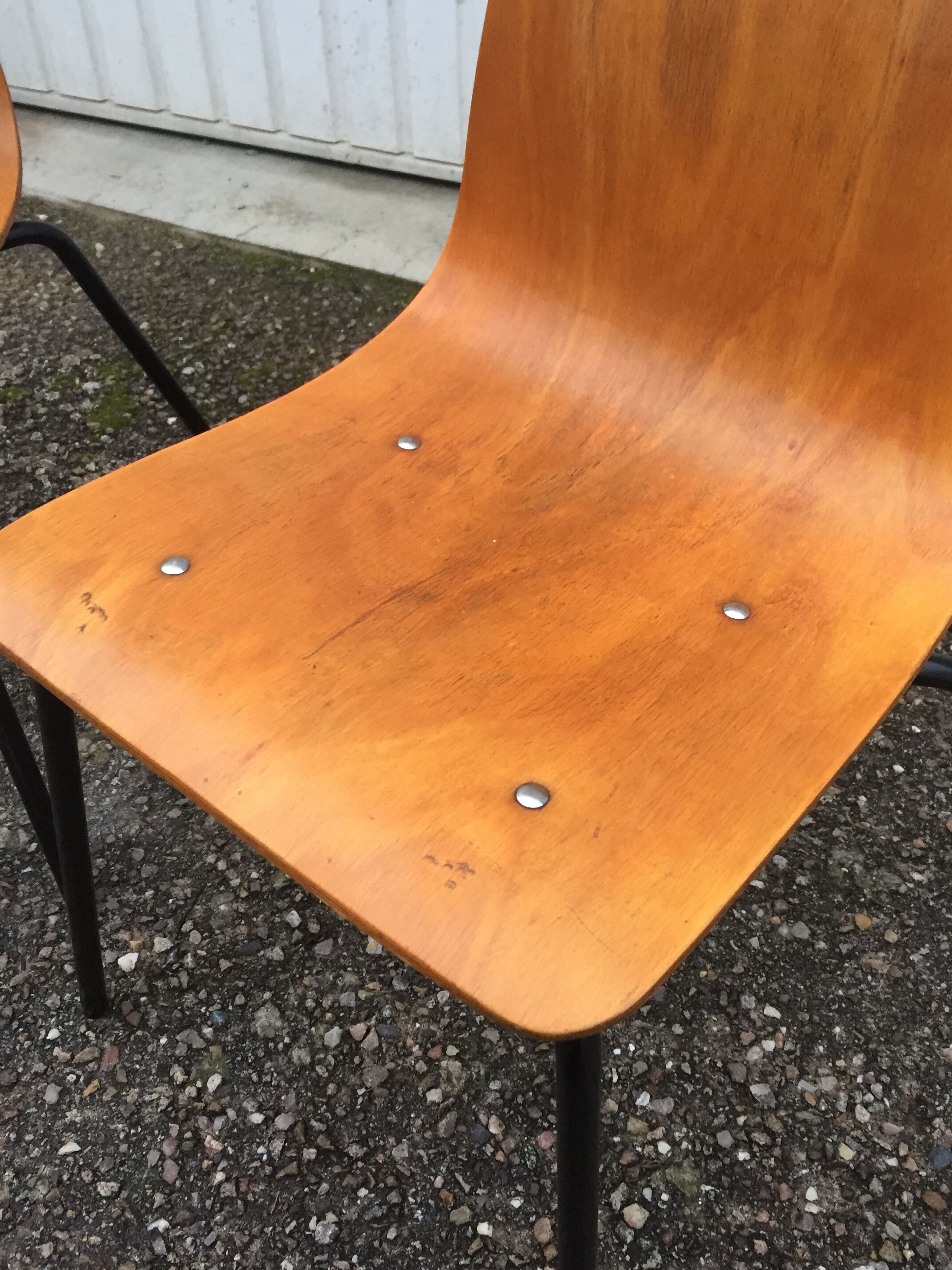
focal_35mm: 33
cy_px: 596
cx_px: 525
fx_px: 1210
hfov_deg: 42.9
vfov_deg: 55.3
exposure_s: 1/33
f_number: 2.2
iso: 160
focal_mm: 4.15
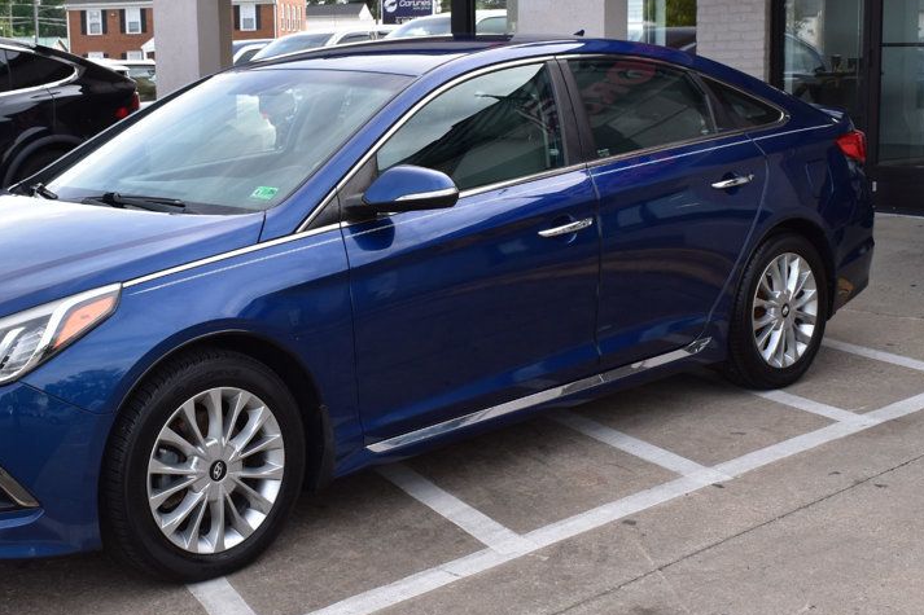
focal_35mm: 56
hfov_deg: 35.5
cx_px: 371
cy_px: 296
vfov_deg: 24.2
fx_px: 1437
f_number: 10
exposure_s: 1/250
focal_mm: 26
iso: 400
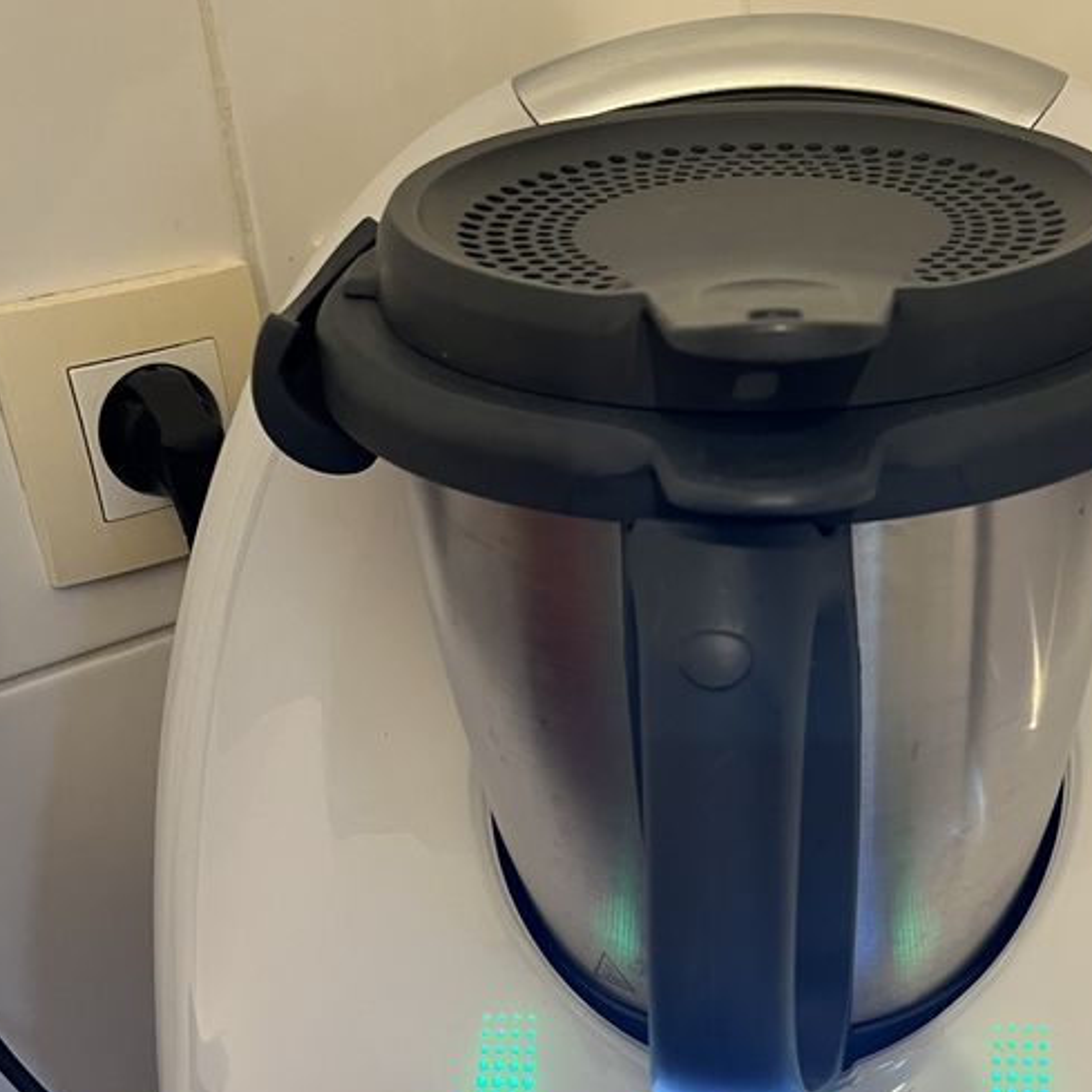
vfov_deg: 34.3
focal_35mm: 47
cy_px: 956
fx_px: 1677
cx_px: 820
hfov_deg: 35.3
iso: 200
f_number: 1.6
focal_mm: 5.1
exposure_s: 1/50
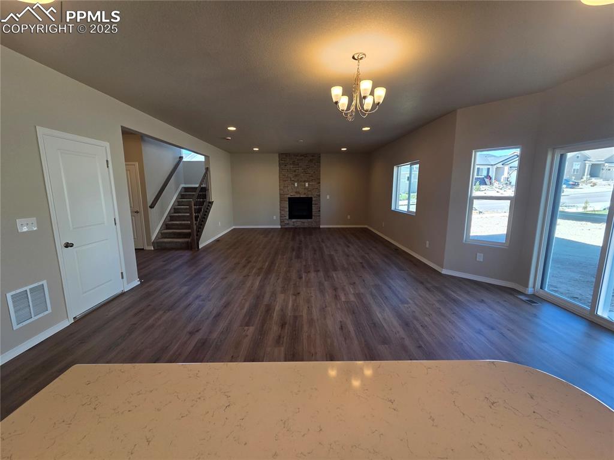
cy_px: 230
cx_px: 307
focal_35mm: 13
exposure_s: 1/120
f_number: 2.2
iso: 64
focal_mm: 2.2
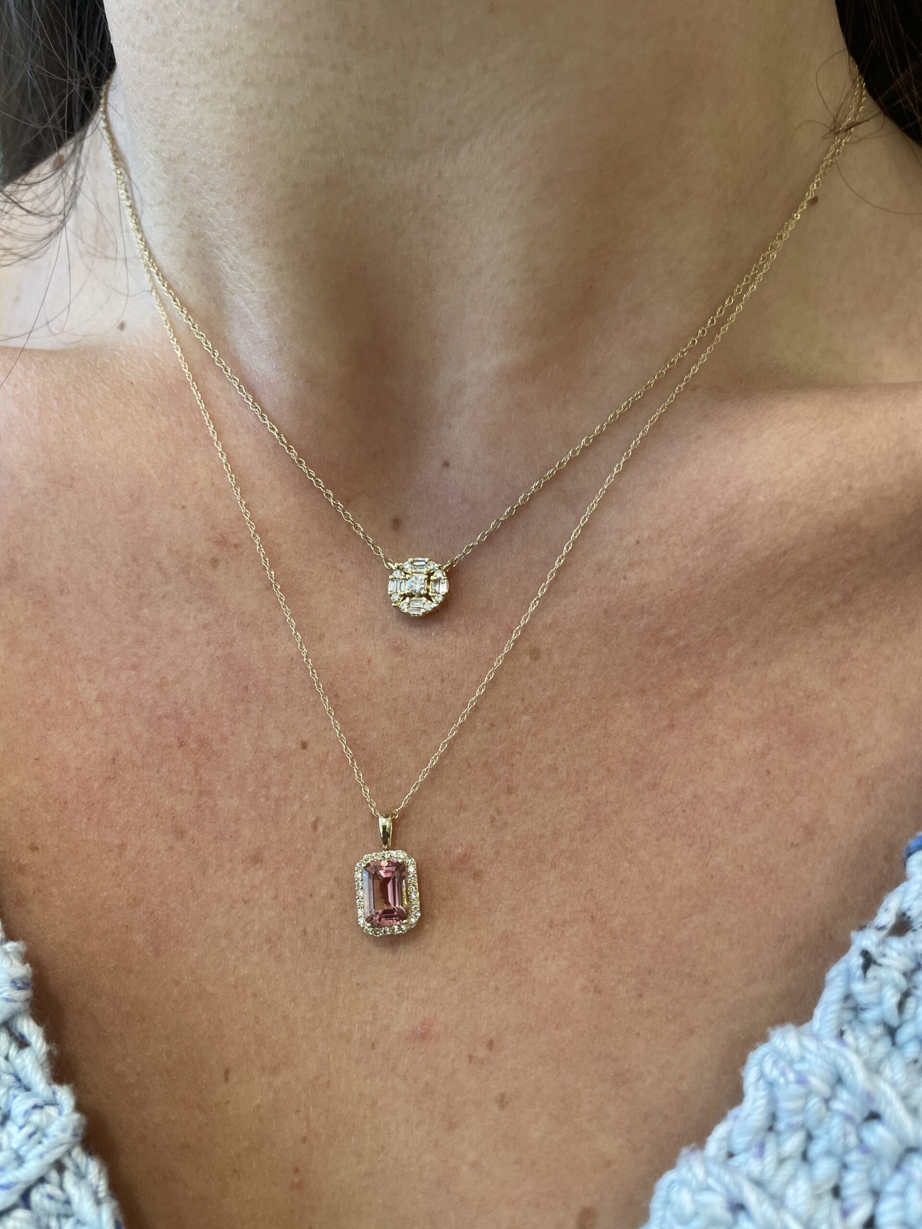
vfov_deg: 67.3
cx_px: 461
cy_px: 614
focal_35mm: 26
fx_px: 923
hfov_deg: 53.1
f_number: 1.6
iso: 80
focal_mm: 4.2
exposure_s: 1/120
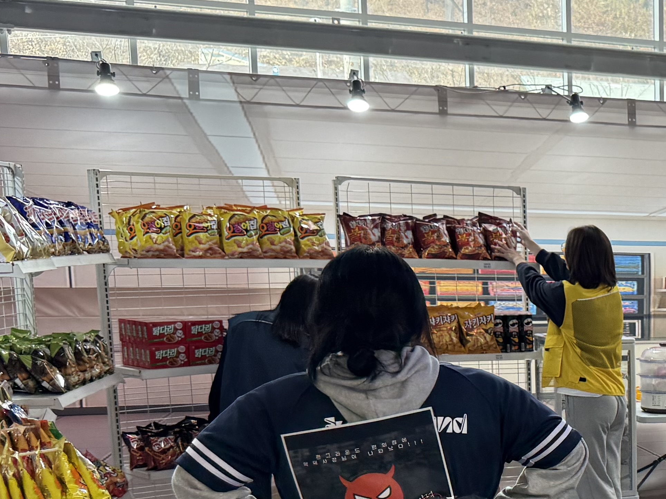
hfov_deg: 24.8
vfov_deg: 20.2
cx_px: 798
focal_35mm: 71
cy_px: 485
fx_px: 1366
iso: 160
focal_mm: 6.76
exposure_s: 1/120
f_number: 1.78
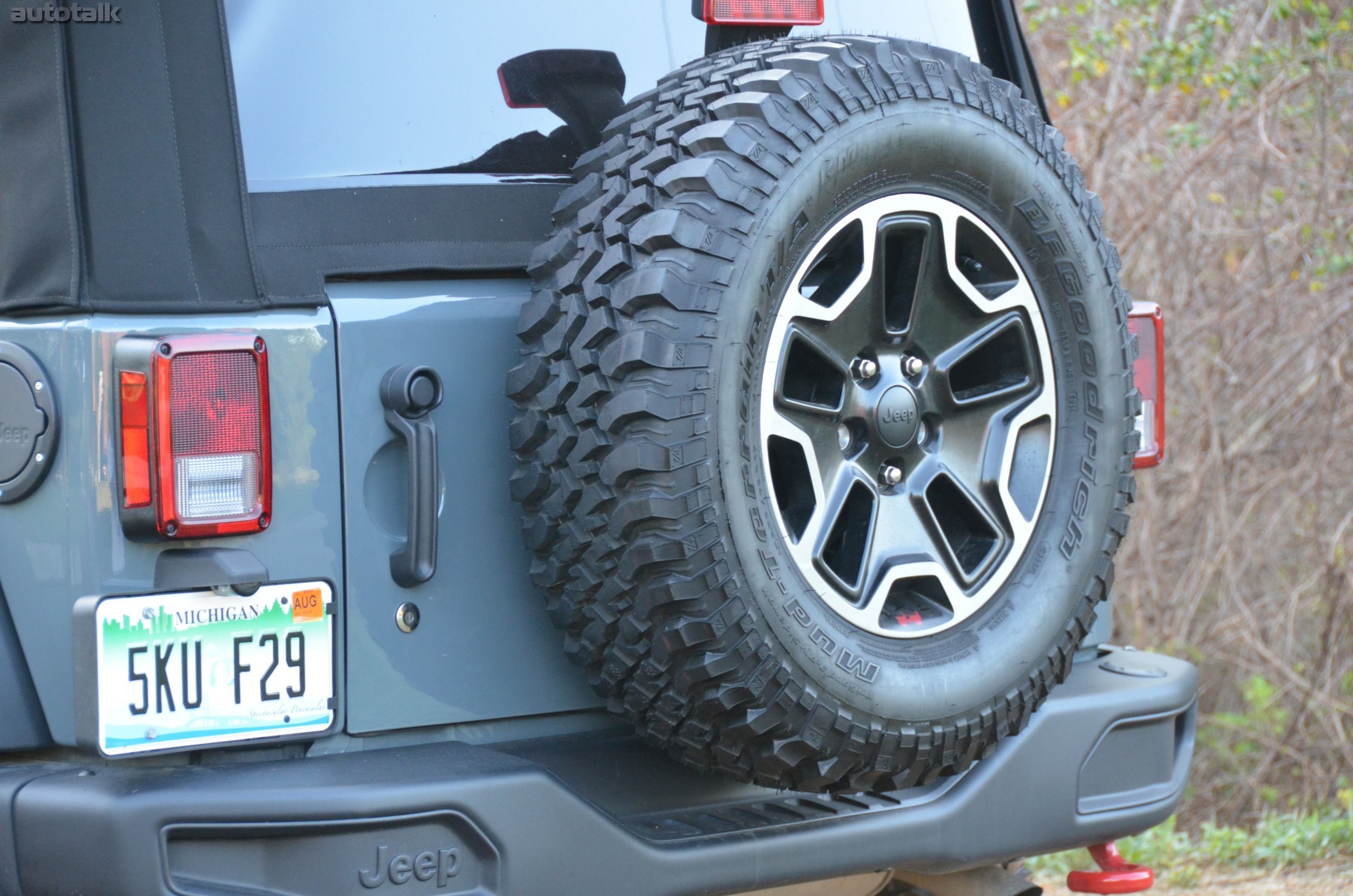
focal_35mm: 135
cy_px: 448
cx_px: 676
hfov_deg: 15.2
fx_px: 5063
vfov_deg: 10.1
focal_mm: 90
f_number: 5.3
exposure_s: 1/200
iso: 1600
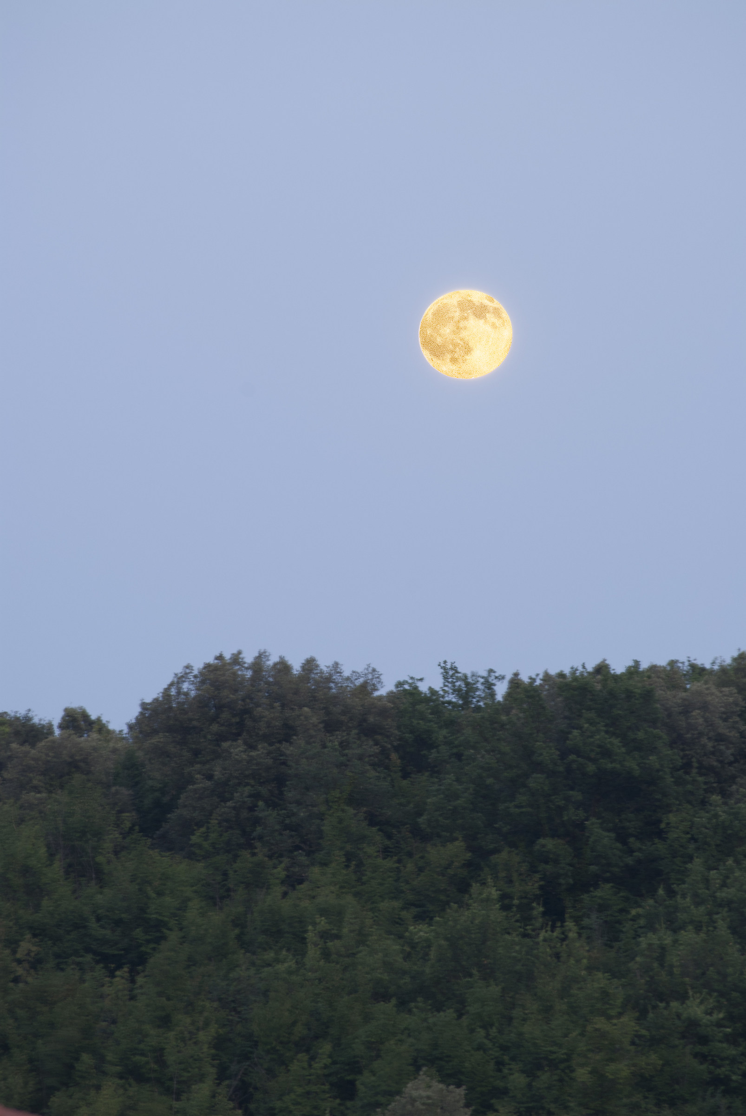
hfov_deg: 4.6
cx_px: 373
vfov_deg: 6.9
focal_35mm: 300
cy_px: 558
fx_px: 9300
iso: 140
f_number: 11
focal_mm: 200
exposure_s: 1.6
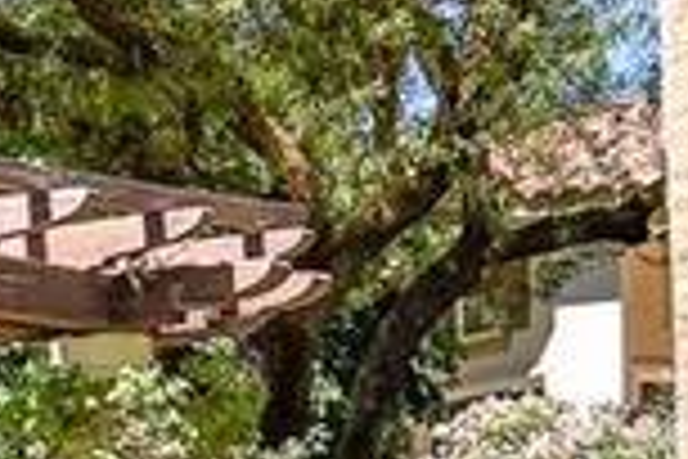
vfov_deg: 8.7
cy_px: 752
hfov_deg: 12.3
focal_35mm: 153
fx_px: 2922
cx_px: -540
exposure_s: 1/200
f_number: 5
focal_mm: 13
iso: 100
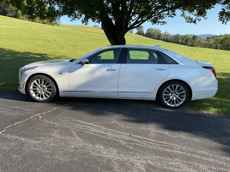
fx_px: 193
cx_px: 115
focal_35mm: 29
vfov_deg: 48.2
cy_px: 86
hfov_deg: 61.7
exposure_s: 1/700
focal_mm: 3
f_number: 1.8
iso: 16
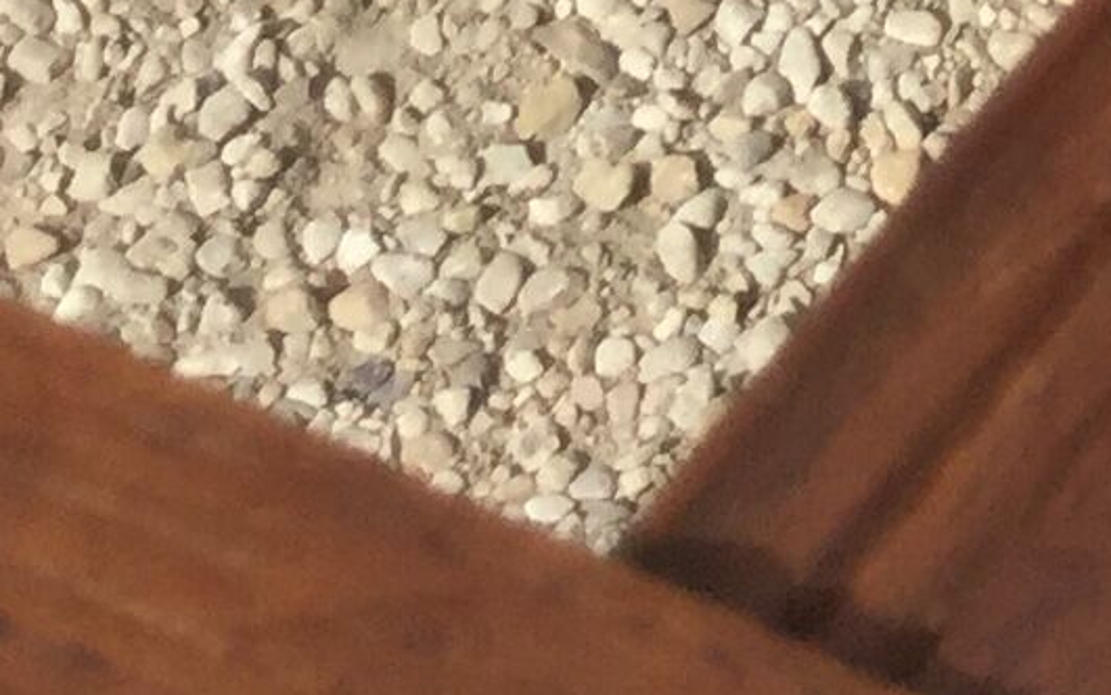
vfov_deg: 5.8
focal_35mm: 202
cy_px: -1712
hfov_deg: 9.3
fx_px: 6117
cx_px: 2695
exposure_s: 1/1733
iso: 25
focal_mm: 3.3
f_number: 2.4
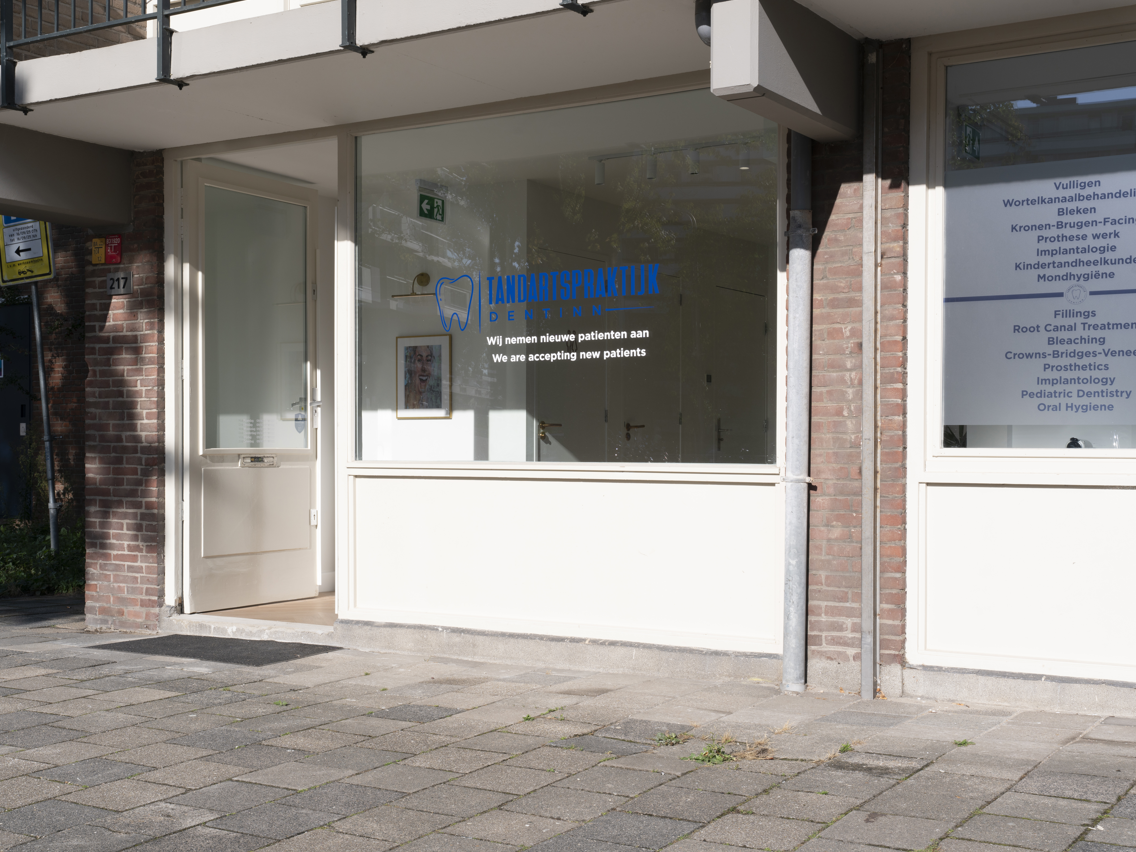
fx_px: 1513
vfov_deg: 31.4
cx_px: 496
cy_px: 429
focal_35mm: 46
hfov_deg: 41.1
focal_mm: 42.1
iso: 125
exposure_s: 1/125
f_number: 13
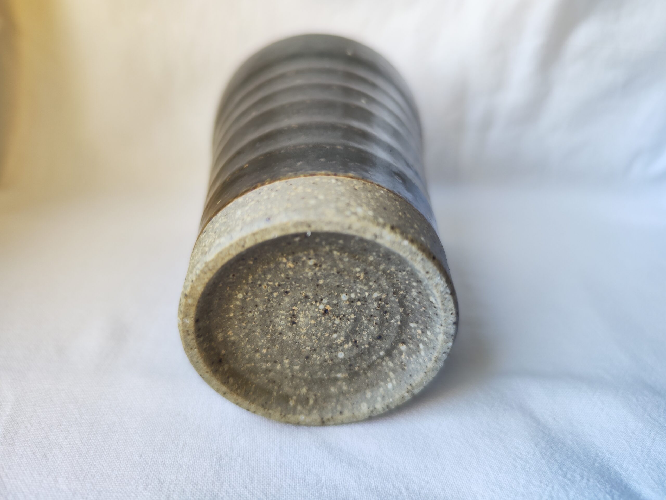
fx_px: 443
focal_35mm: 23
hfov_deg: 73.9
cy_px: 250
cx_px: 333
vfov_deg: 58.9
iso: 305
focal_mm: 7.01
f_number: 1.69
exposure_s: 1/100
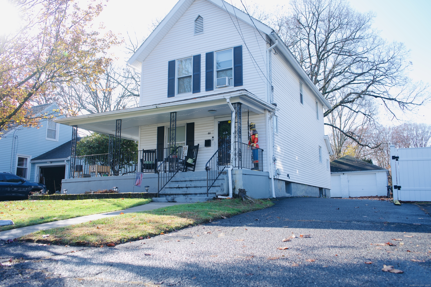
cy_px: 144
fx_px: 335
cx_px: 216
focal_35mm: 28
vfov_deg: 46.4
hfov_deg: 65.5
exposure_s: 1/200
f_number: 4
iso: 80
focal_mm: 28
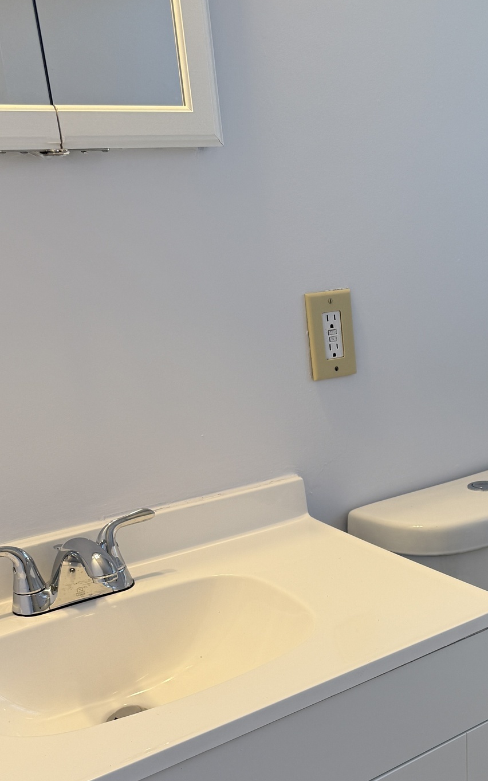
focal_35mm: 43
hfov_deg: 28.6
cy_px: 606
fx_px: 915
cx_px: 449
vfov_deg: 44.3
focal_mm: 6.76
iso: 64
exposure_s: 1/120
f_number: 1.78
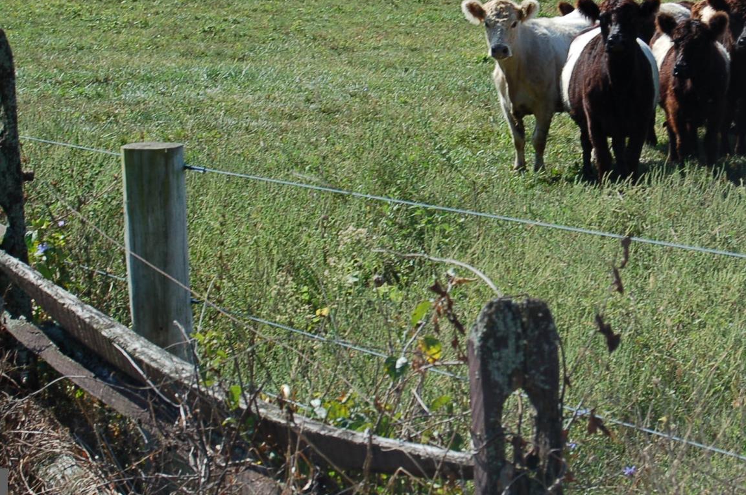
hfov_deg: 14.0
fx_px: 3039
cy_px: 75
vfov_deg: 9.3
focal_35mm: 147
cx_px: 529
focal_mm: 55
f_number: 8
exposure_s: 1/250
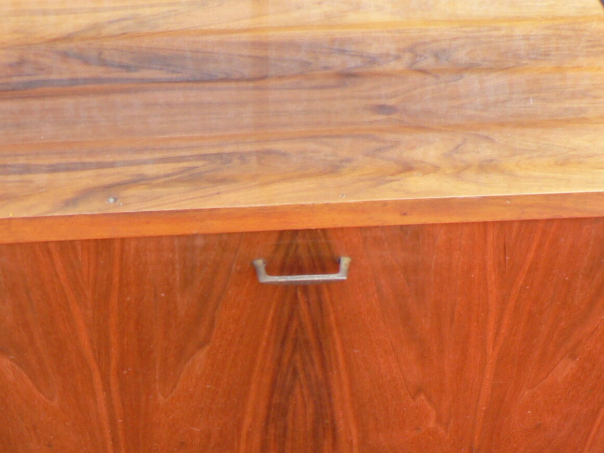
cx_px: 283
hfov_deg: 24.7
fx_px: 1378
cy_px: 390
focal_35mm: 79
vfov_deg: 18.4
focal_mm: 6
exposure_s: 1/50
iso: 80
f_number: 2.8
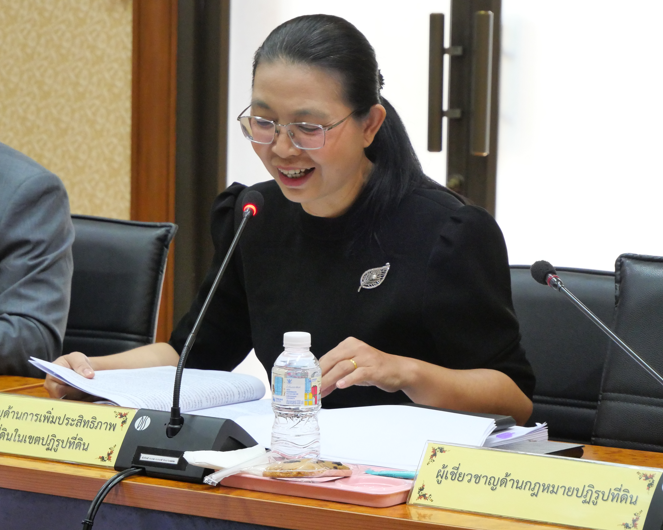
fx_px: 2747
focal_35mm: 140
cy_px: 265
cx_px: 300
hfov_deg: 13.8
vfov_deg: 11.0
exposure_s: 1/40
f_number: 5.6
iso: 3200
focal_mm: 60
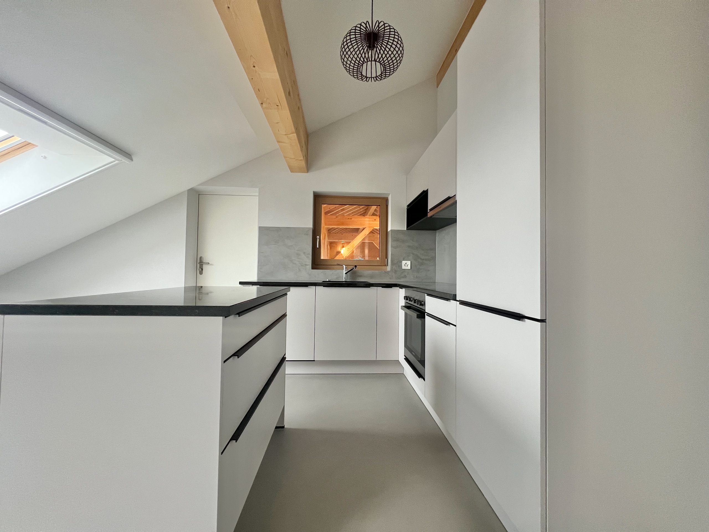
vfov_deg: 89.9
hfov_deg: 106.2
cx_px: 354
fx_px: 266
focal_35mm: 13
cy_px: 266
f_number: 1.8
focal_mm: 1.57
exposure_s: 1/100
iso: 250
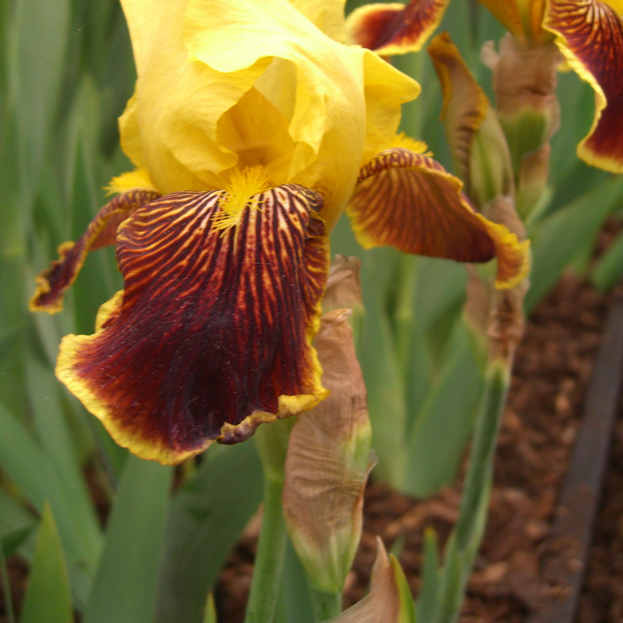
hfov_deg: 37.6
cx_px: 312
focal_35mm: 45
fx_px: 916
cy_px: 218
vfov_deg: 37.2
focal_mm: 7.9
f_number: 2.8
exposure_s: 1/80
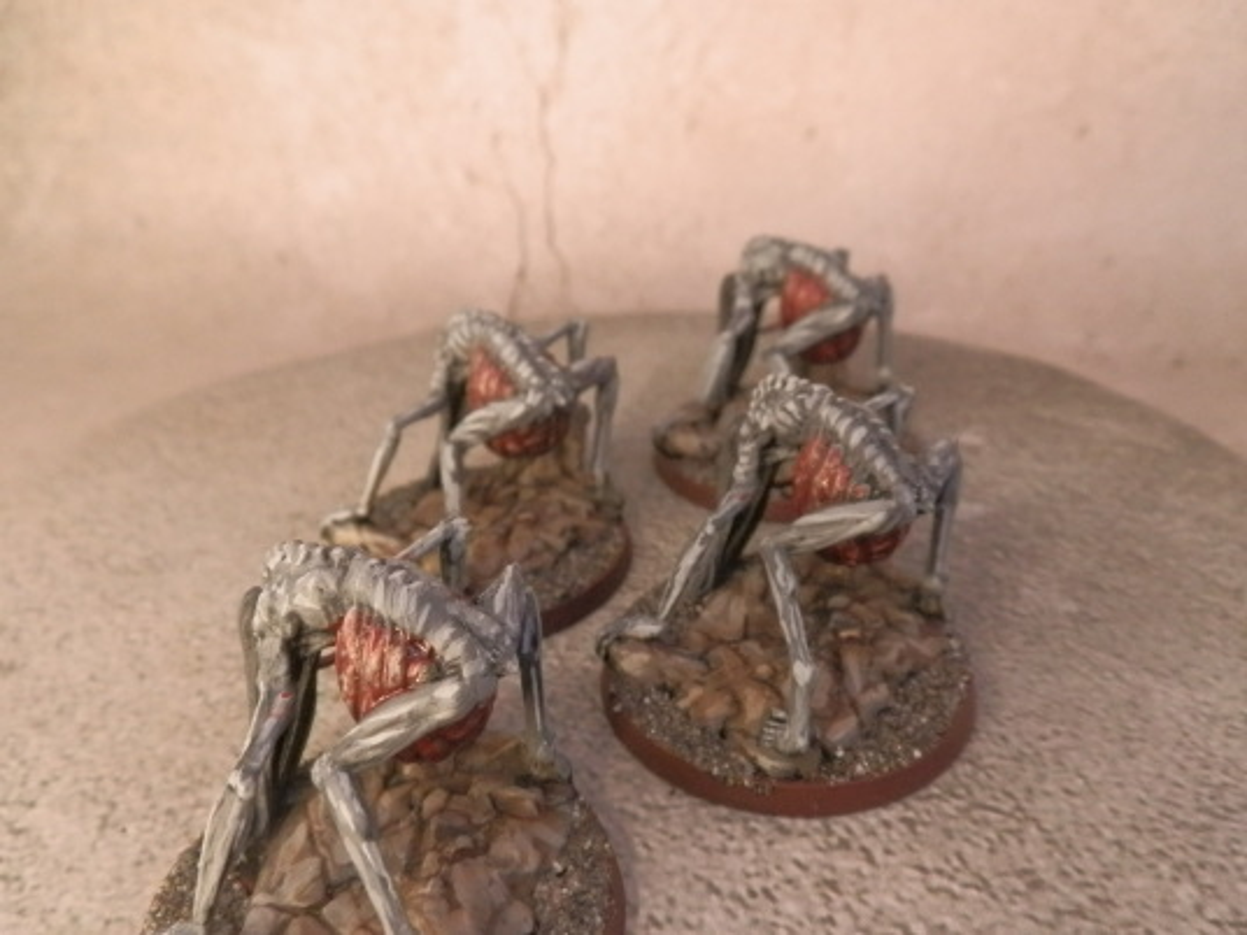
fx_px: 1009
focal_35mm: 28
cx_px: 624
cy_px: 468
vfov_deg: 49.7
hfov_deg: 63.4
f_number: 3.1
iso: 400
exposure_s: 1/80
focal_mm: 5
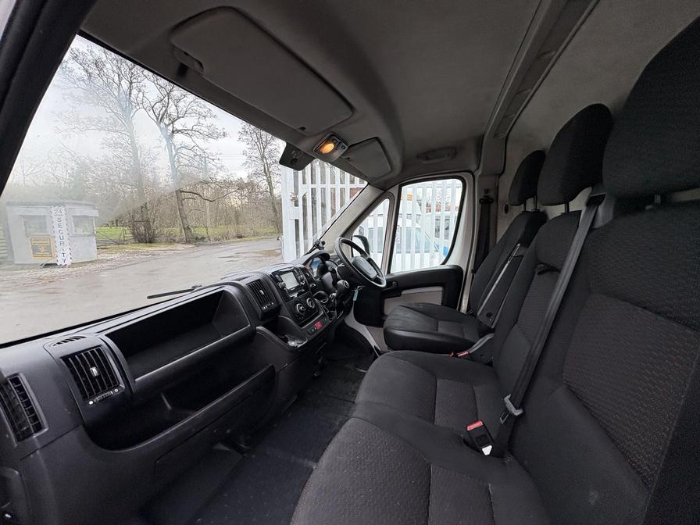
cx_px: 350
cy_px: 262
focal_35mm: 14
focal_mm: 2.22
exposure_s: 1/99
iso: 100
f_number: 2.2
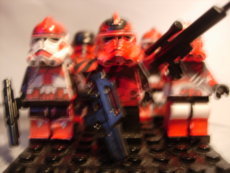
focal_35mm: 38
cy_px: 86
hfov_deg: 49.0
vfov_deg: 37.7
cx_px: 115
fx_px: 252
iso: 70
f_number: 2.8
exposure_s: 1/4
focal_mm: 7.8
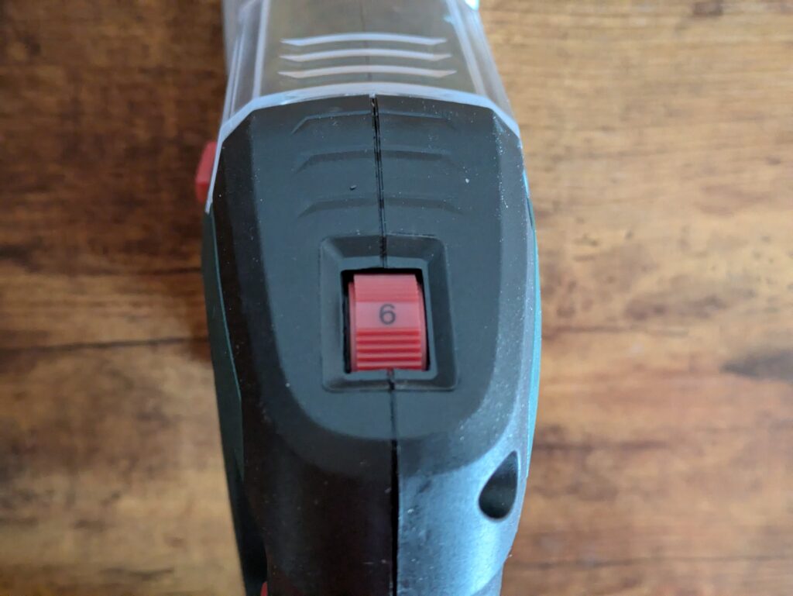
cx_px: 396
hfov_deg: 37.5
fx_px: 1169
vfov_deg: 28.6
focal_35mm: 51
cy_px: 298
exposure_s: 1/16.7
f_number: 1.89
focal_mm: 5.43
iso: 741
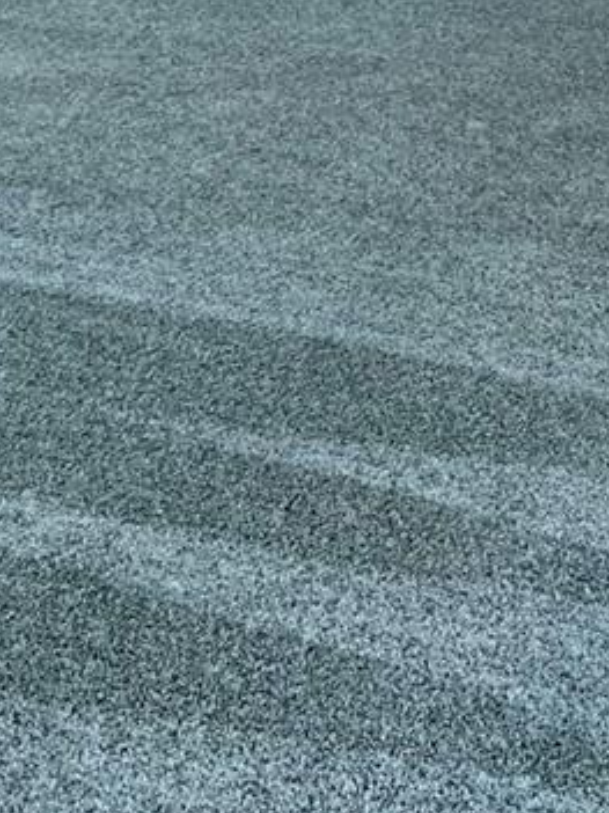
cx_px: 623
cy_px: -322
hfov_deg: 16.2
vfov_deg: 19.7
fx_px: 2089
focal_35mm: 89
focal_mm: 4.25
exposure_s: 1/60
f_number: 1.8
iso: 80
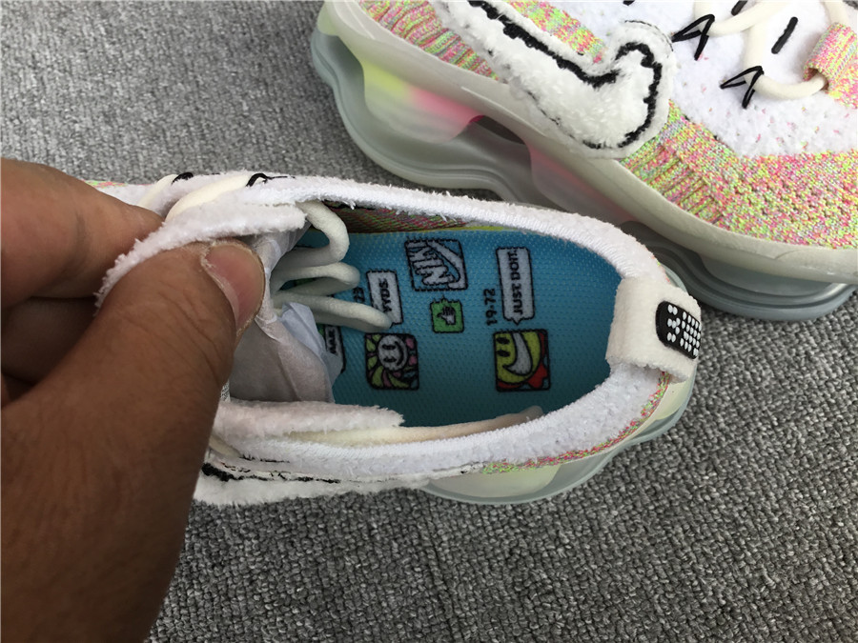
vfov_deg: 45.4
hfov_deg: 58.4
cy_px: 322
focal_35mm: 31
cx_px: 429
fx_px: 768
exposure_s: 1/275
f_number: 2.4
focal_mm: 3.3
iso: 25
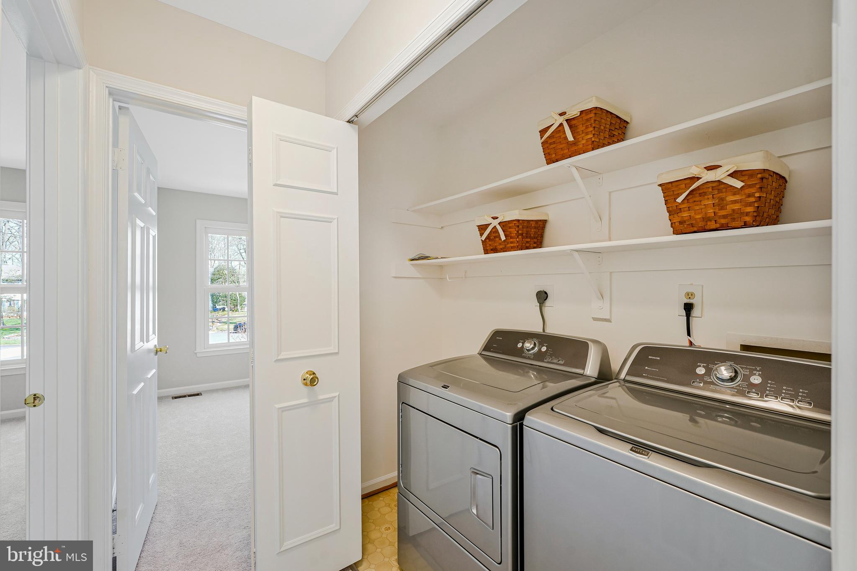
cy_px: 286
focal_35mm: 15
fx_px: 359
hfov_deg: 100.0
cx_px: 428
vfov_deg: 77.0
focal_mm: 15.1
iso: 400
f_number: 8
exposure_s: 1/25
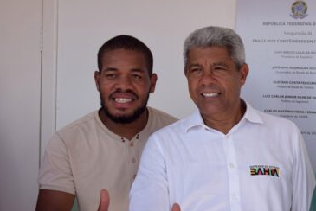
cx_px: 304
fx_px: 589
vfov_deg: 20.1
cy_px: 167
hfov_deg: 28.5
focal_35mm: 67
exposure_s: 1/250
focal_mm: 22
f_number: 8
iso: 220
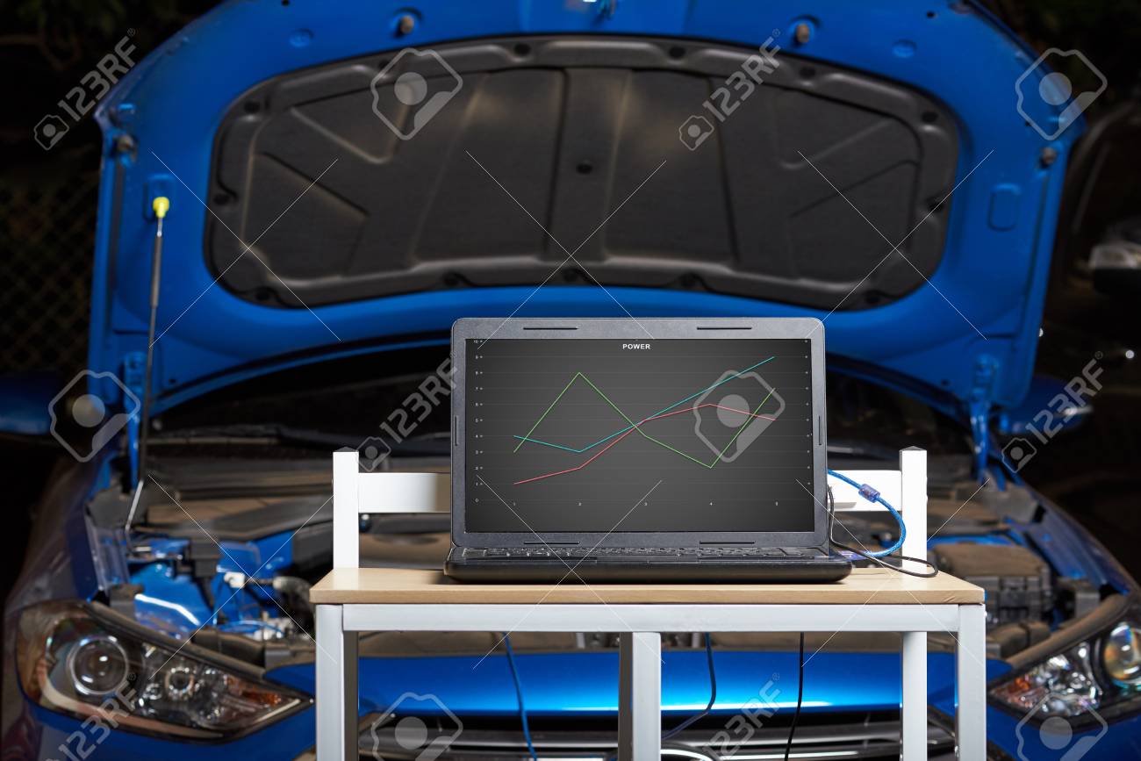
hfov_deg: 19.5
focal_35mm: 105
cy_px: 380
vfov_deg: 13.0
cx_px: 570
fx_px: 3328
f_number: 8
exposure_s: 1/160
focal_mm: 105
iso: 200
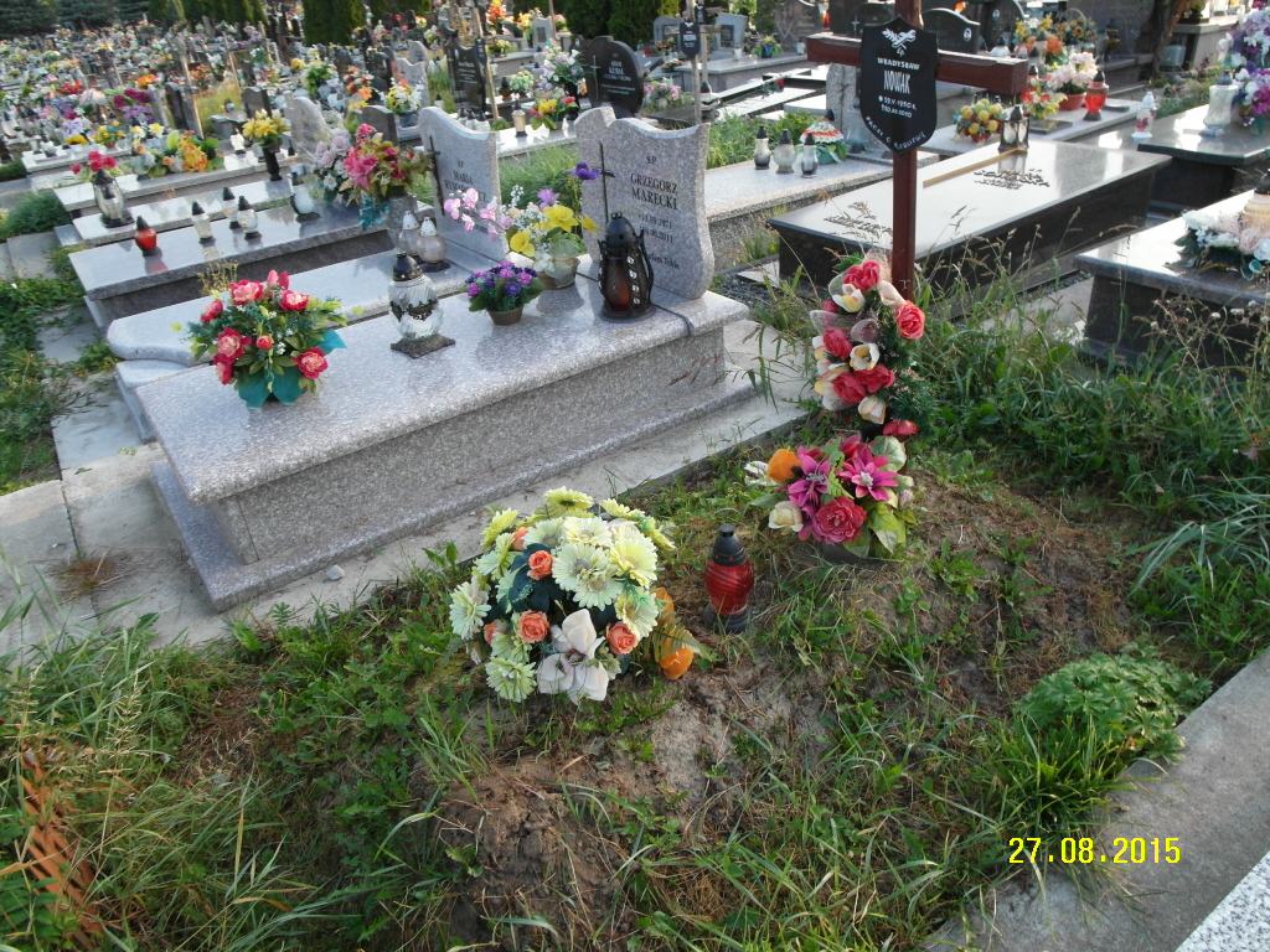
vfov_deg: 56.8
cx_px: 635
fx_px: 881
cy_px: 476
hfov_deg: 71.6
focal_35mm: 24
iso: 100
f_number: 3.4
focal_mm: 5.2
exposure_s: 1/90
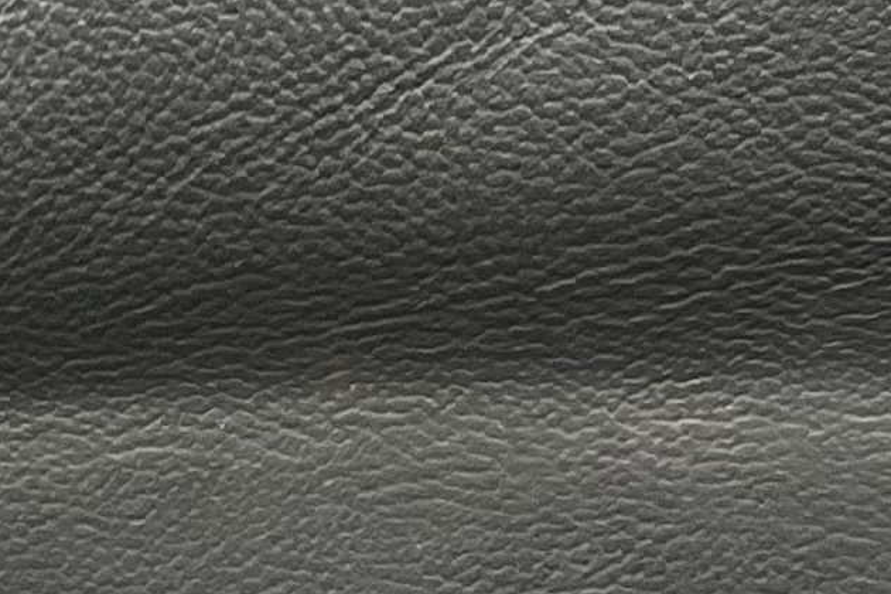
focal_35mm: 173
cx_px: -669
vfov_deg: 7.3
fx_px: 4281
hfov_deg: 11.1
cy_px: 1591
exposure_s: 1/121
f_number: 1.5
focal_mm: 5.7
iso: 100
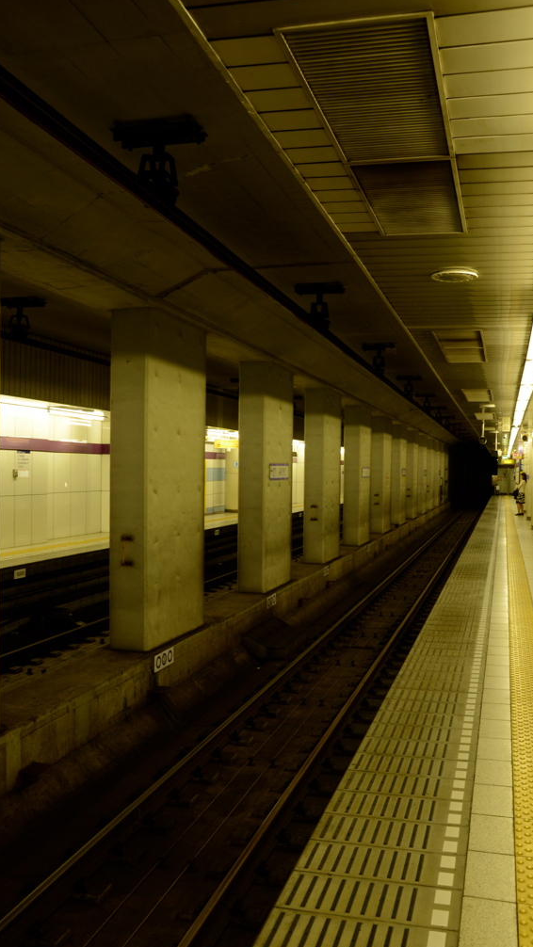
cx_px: 286
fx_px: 842
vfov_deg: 58.7
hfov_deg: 35.1
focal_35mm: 34
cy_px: 479
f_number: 8
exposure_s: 1/13
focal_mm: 21
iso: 400
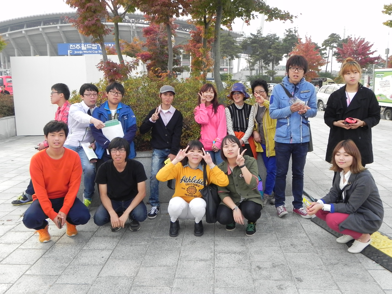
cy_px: 147
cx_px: 196
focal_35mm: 33
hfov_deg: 55.4
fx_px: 374
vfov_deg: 42.9
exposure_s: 1/157
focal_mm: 5.9
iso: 160
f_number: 4.5
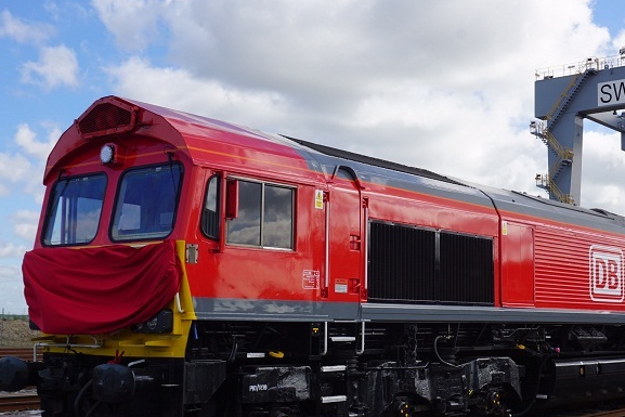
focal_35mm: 54
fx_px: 934
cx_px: 426
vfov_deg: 25.2
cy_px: 233
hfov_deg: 36.6
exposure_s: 1/125
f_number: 11
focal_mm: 23
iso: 100
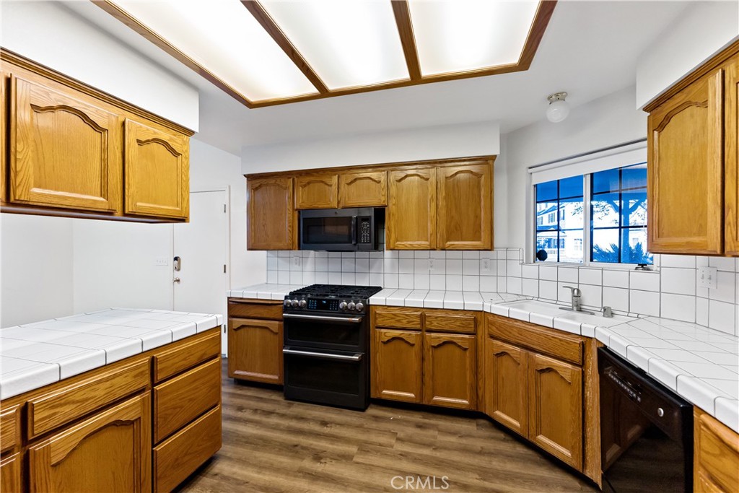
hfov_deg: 101.5
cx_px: 370
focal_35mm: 15
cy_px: 246
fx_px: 302
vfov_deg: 78.5
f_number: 3.5
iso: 1250
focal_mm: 14.7
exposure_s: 1/160
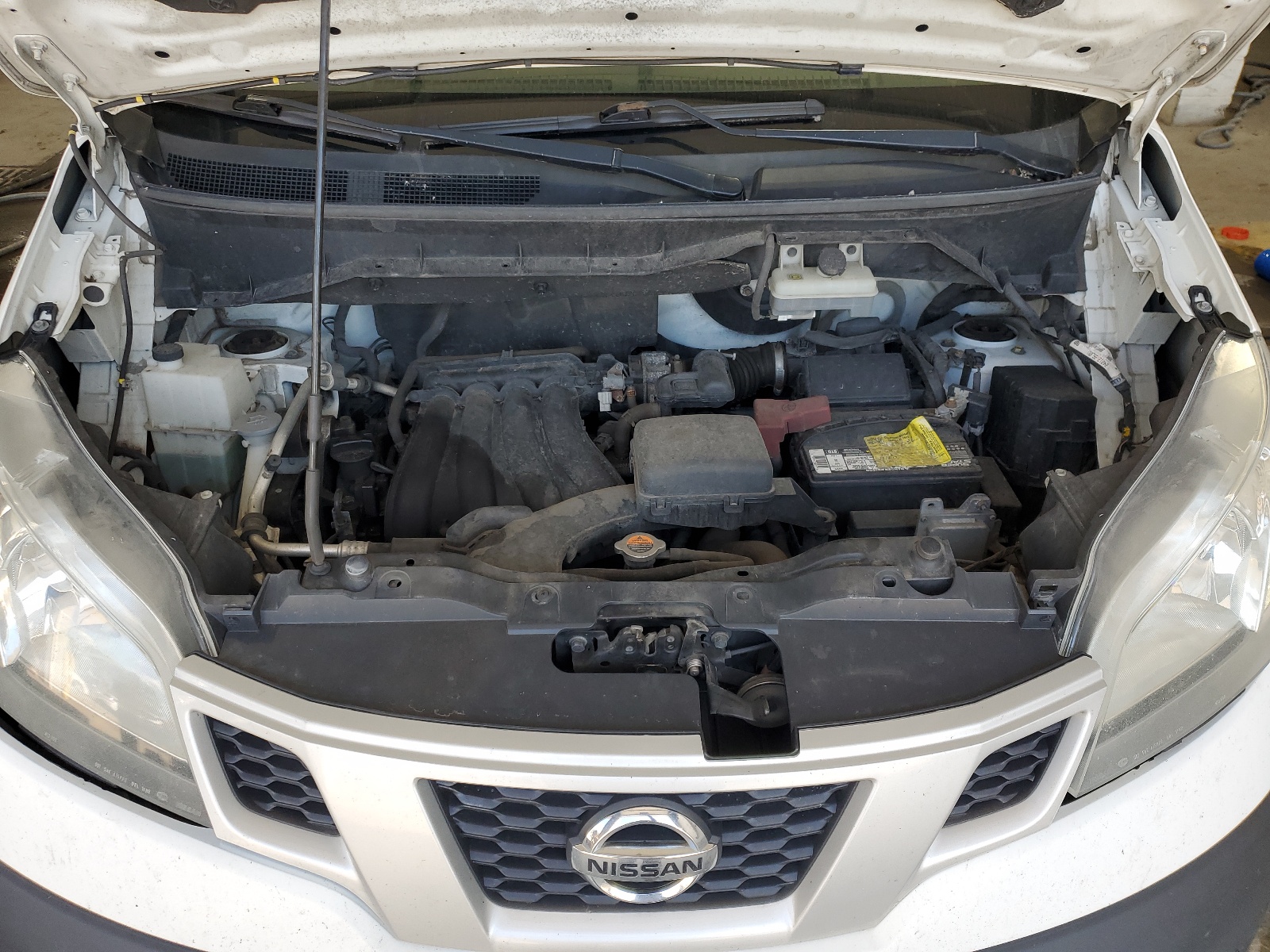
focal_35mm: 26
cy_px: 476
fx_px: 954
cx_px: 635
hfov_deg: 67.3
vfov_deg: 53.1
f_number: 1.5
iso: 50
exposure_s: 1/227
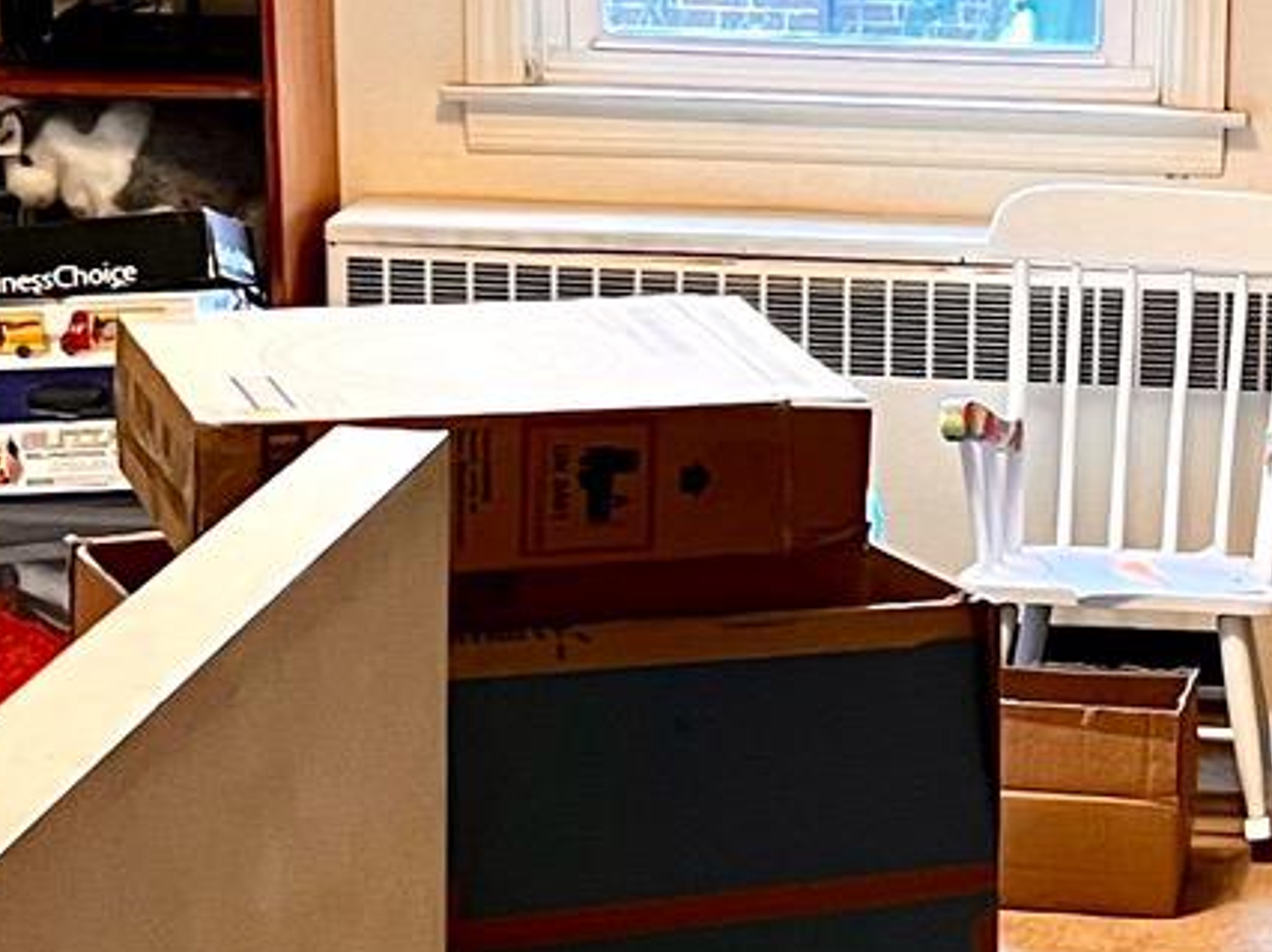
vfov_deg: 11.8
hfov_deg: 15.5
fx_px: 4591
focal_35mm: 125
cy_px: 466
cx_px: 1200
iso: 400
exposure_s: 1/40
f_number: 1.5
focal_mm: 5.7
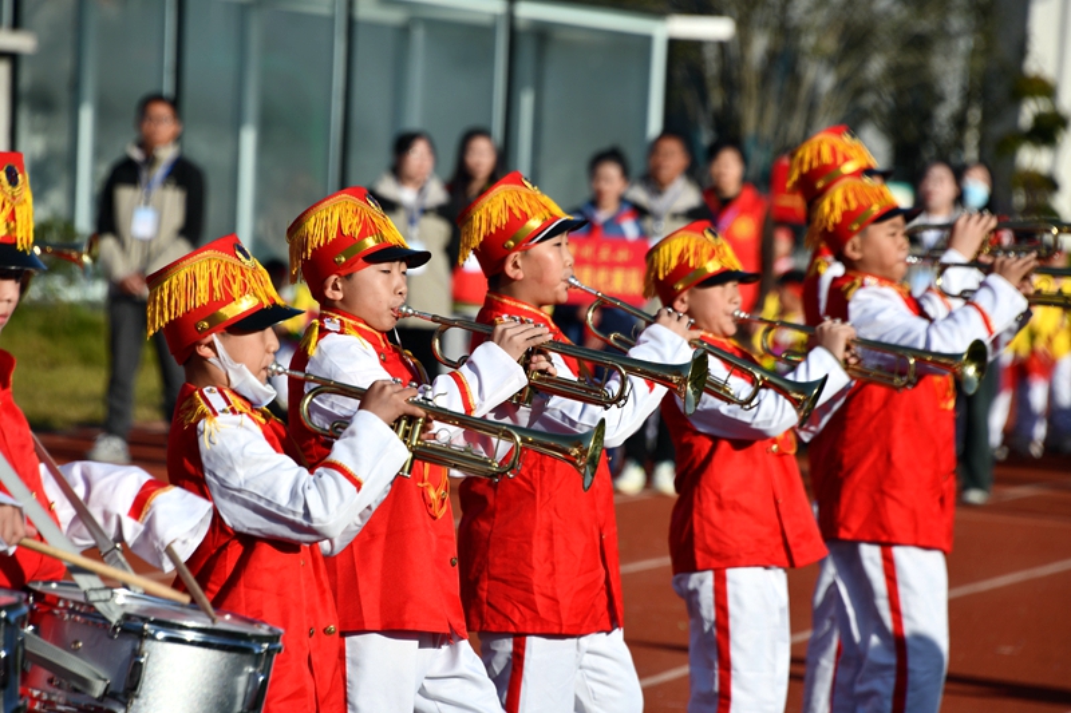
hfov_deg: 6.9
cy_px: 356
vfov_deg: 4.6
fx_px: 8923
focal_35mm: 300
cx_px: 536
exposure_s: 1/400
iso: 90
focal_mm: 300
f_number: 8
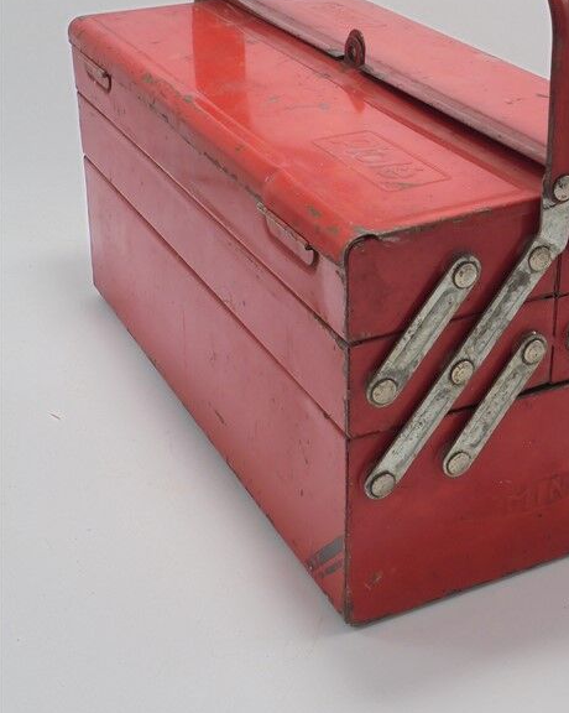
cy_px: 244
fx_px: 1222
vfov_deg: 32.3
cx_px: 415
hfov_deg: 25.9
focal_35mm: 58
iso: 100
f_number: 4.2
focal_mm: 6.9
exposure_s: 1/50
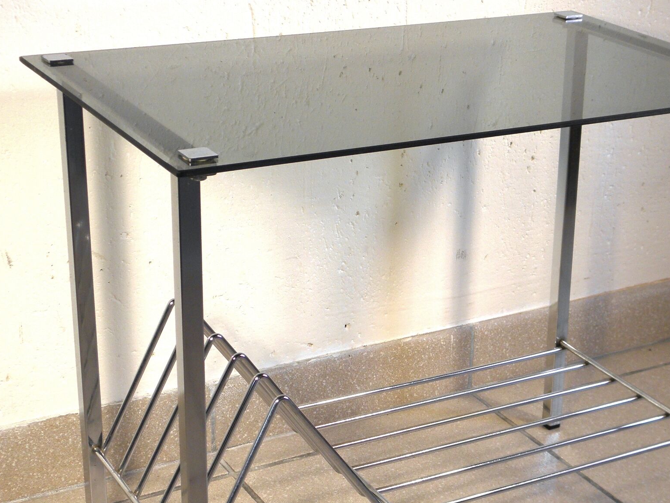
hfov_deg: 28.4
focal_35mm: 68
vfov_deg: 21.4
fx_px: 1316
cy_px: 374
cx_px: 442
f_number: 3.8
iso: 100
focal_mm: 7.5
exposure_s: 1/40
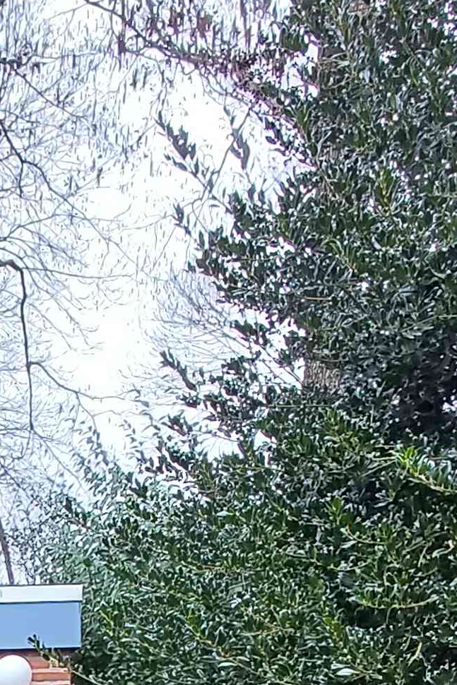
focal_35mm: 56
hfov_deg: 22.3
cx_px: -92
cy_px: 782
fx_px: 1066
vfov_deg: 31.1
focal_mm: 1.64
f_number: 2.2
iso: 80
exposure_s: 1/50
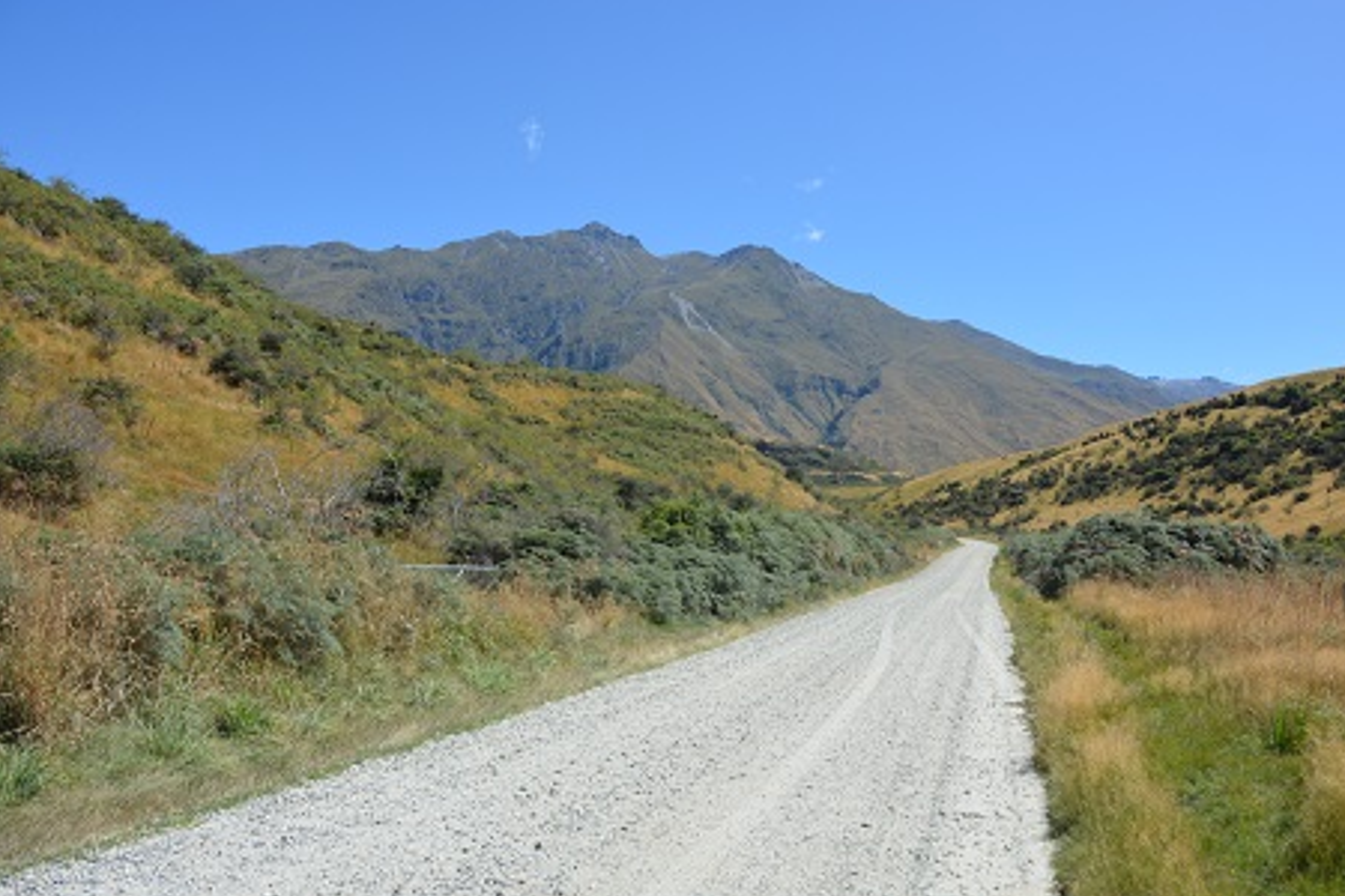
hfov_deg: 61.9
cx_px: 720
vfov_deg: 43.6
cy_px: 482
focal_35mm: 30
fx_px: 1121
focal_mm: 18
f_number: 6.3
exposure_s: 1/1600
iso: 400
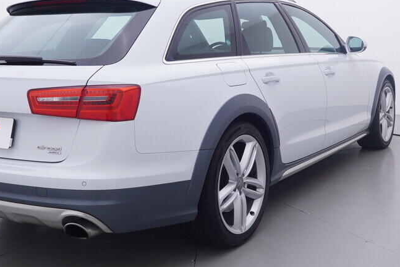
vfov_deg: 26.9
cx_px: 210
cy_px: 96
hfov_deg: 39.5
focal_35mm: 50
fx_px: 557
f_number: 5
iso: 200
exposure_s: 1/80
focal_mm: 15
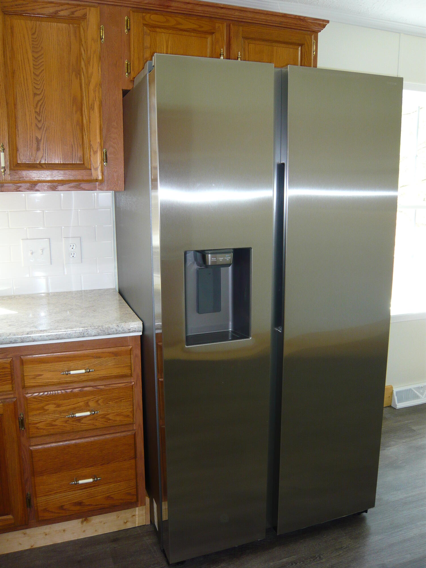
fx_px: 459
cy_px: 284
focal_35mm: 28
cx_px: 213
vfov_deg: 63.4
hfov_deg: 49.7
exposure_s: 1/30
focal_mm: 4.6
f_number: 2.8
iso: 100
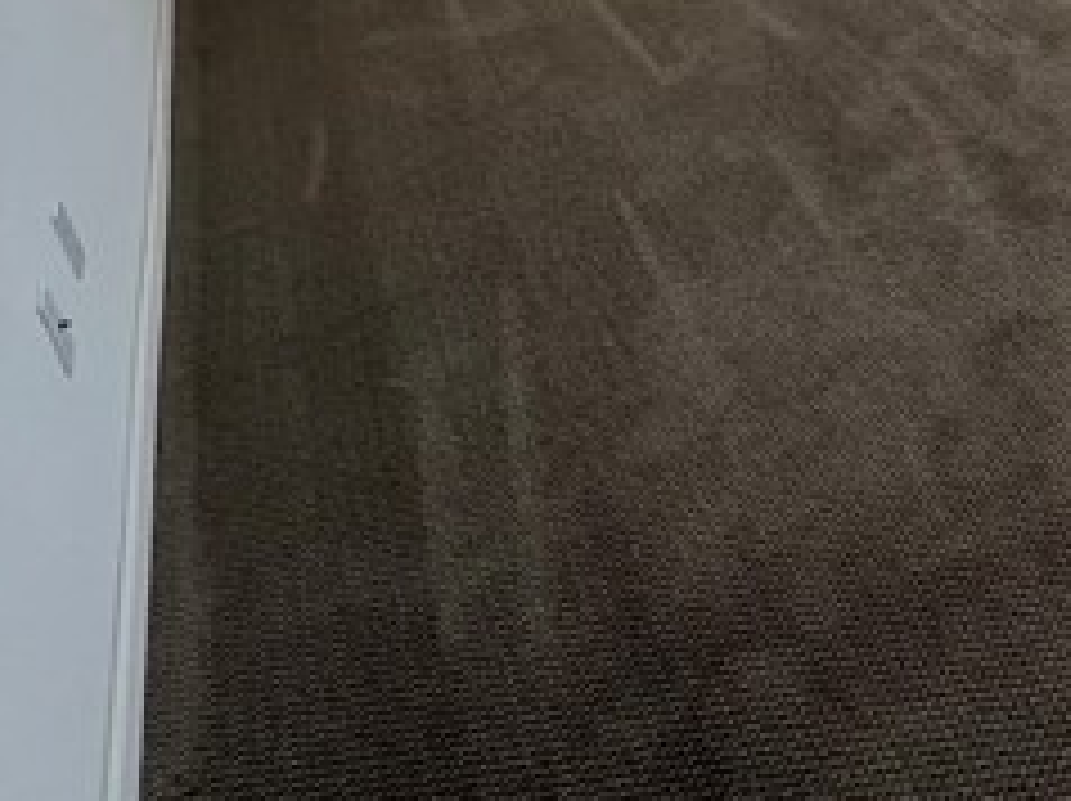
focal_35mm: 35
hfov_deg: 39.4
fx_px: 1082
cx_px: 1260
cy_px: -158
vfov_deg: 33.3
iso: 40
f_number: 1.8
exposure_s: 1/99
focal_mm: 1.57
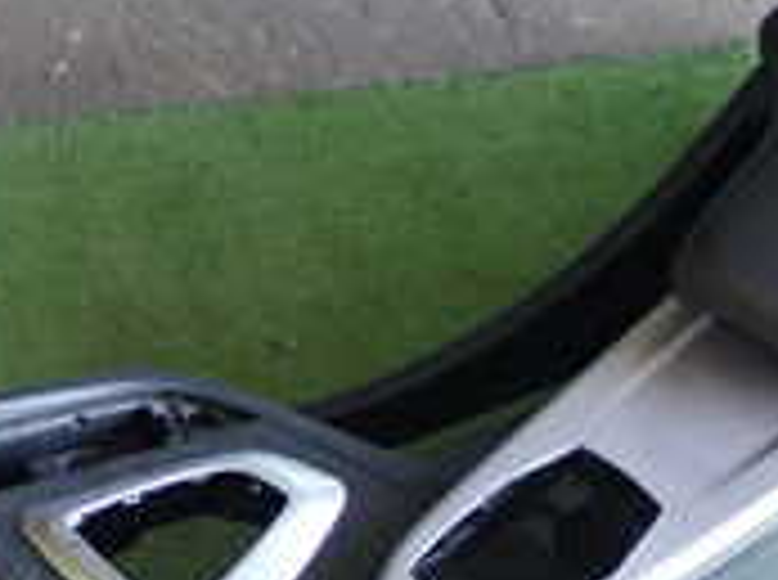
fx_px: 3432
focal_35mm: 153
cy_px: 706
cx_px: 207
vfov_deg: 9.5
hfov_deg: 12.9
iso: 320
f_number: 2.9
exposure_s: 1/40
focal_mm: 7.84
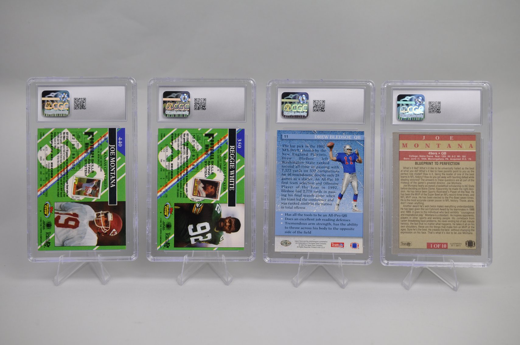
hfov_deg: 33.4
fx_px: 866
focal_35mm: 60
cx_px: 260
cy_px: 172
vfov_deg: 22.6
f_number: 4.5
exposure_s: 1/80
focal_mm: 40
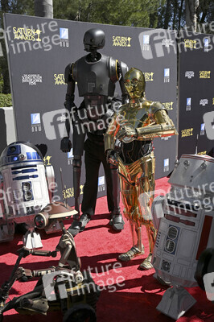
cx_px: 107
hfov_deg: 37.8
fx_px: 313
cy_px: 161
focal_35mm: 35
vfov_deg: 54.5
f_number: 10
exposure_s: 1/400
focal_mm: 35
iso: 200
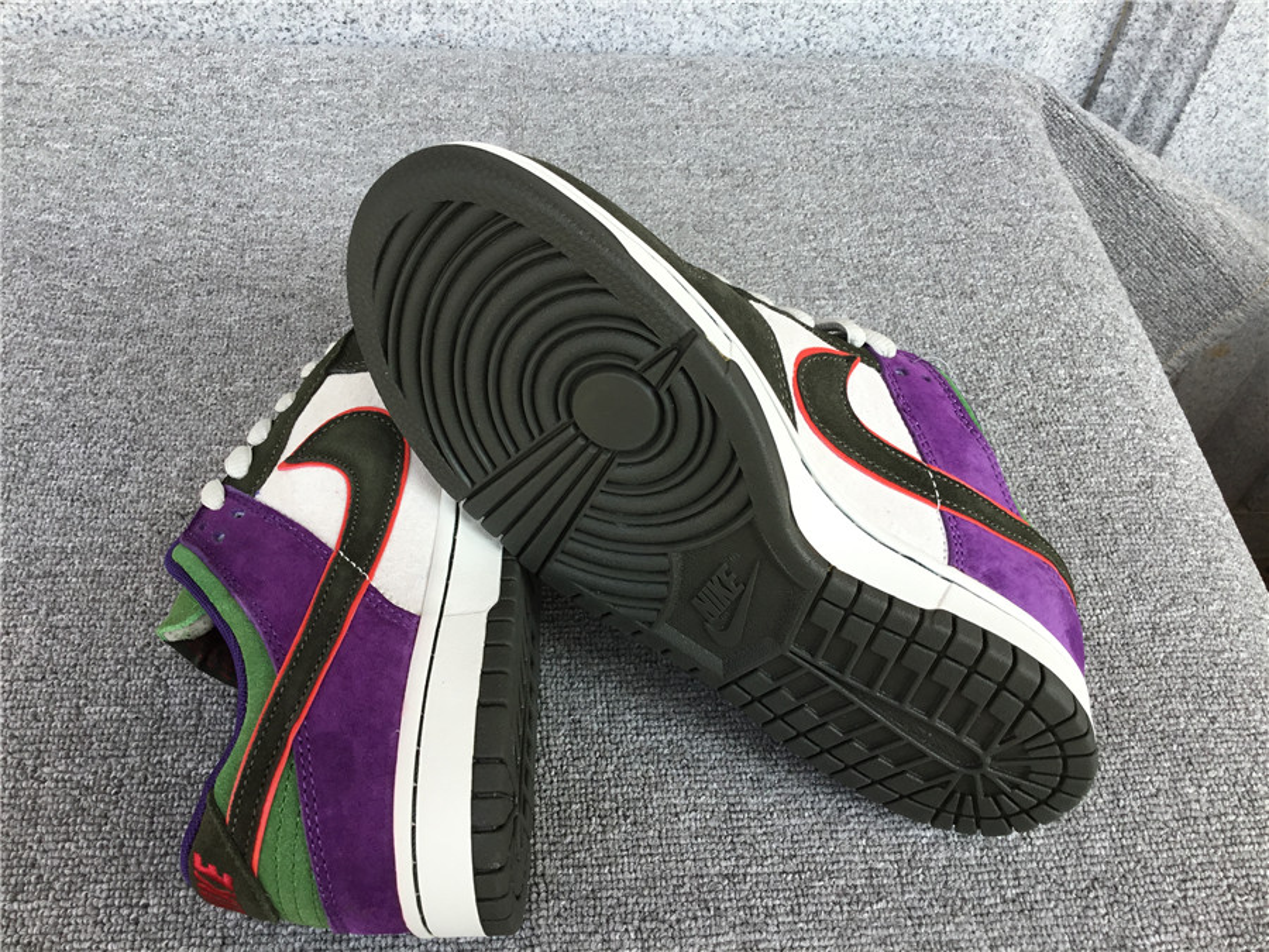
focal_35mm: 31
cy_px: 476
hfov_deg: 58.4
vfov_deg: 45.4
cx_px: 634
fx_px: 1136
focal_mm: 3.3
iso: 25
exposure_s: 1/251
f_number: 2.4
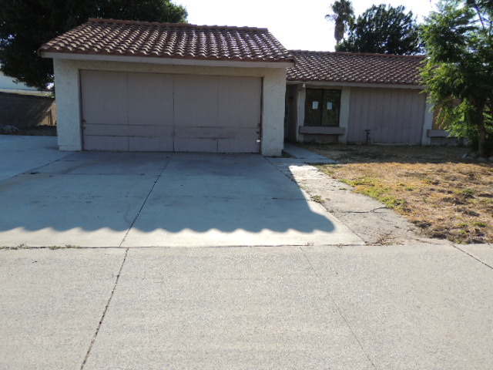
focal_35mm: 28
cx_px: 246
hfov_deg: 63.4
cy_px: 185
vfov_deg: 49.7
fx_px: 399
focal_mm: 4.9
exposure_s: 1/640
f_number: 3.1
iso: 100
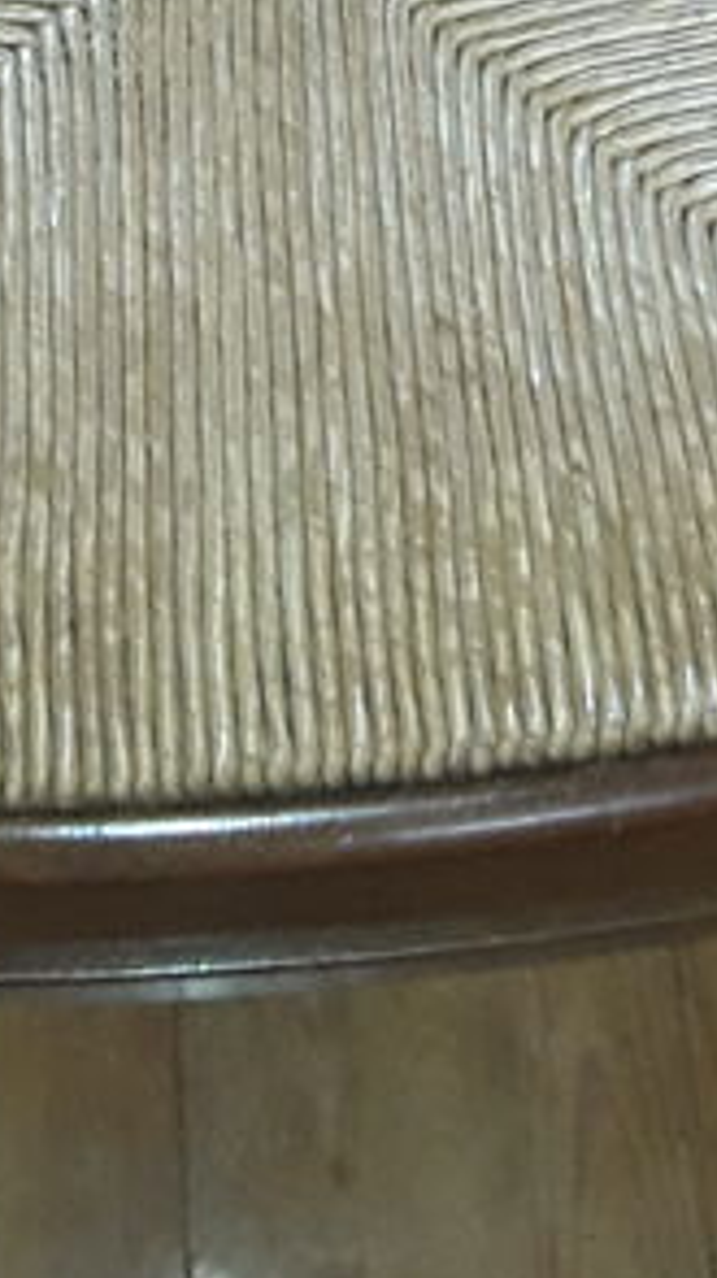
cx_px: 313
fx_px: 3386
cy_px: -730
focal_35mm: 100
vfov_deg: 18.5
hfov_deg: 12.1
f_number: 1.9
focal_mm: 2.91
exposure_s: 1/33
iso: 80
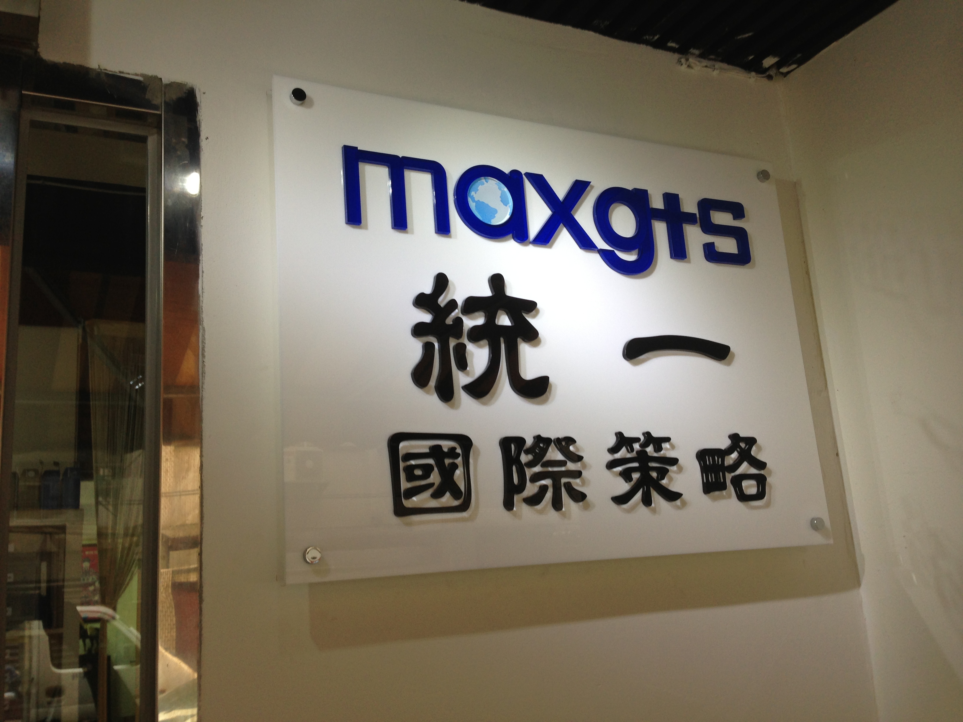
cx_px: 482
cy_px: 361
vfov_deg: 42.9
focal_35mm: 33
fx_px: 918
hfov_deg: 55.4
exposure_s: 1/40
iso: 50
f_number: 2.4
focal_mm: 4.13
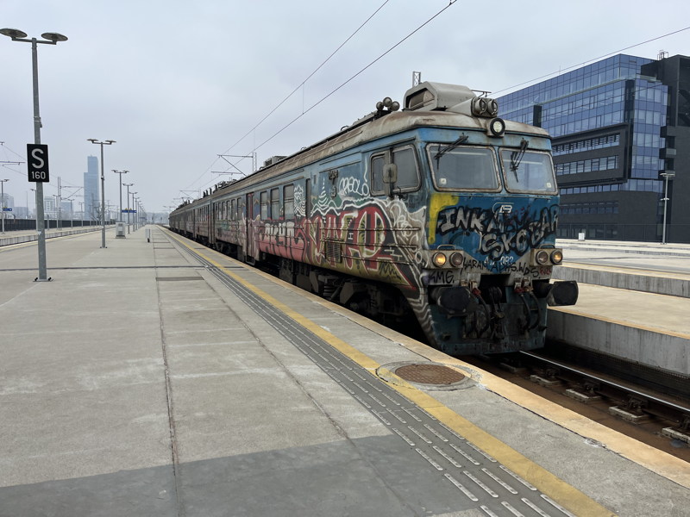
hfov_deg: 67.3
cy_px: 258
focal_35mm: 26
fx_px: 518
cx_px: 345
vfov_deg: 53.1
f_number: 1.6
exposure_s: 1/845
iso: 50
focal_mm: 5.1
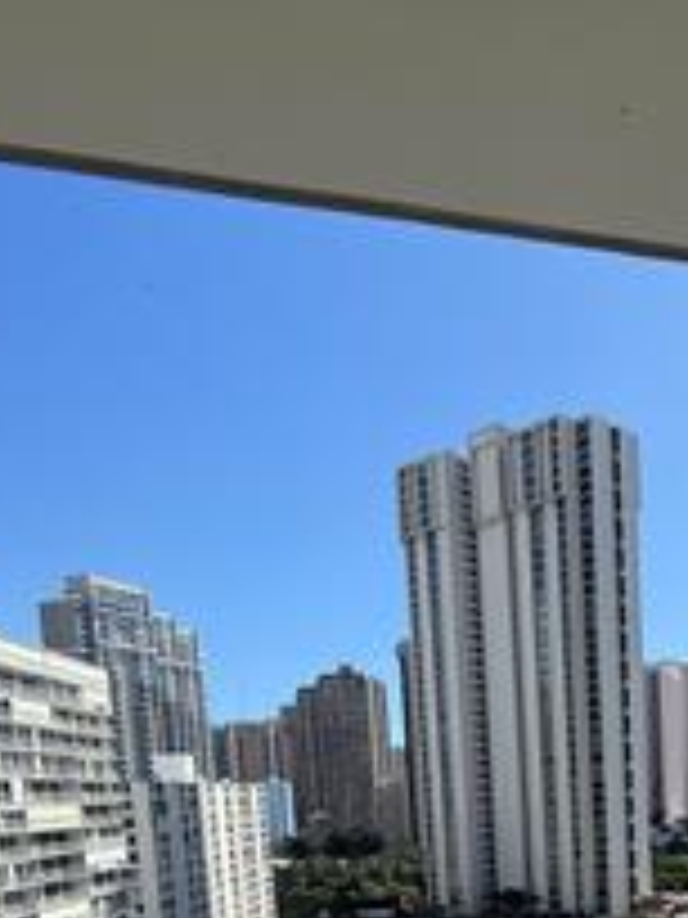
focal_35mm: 33
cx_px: 675
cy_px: 896
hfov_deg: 38.5
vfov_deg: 47.1
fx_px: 875
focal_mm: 2.22
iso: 50
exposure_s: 1/451
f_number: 2.2
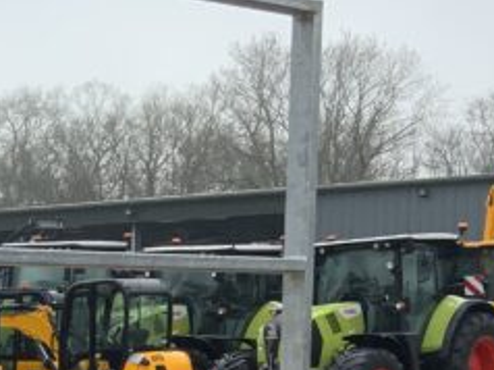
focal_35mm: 125
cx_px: -243
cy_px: 497
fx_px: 1782
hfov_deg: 14.7
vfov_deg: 11.5
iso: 16
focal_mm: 3
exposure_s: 1/519
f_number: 1.8
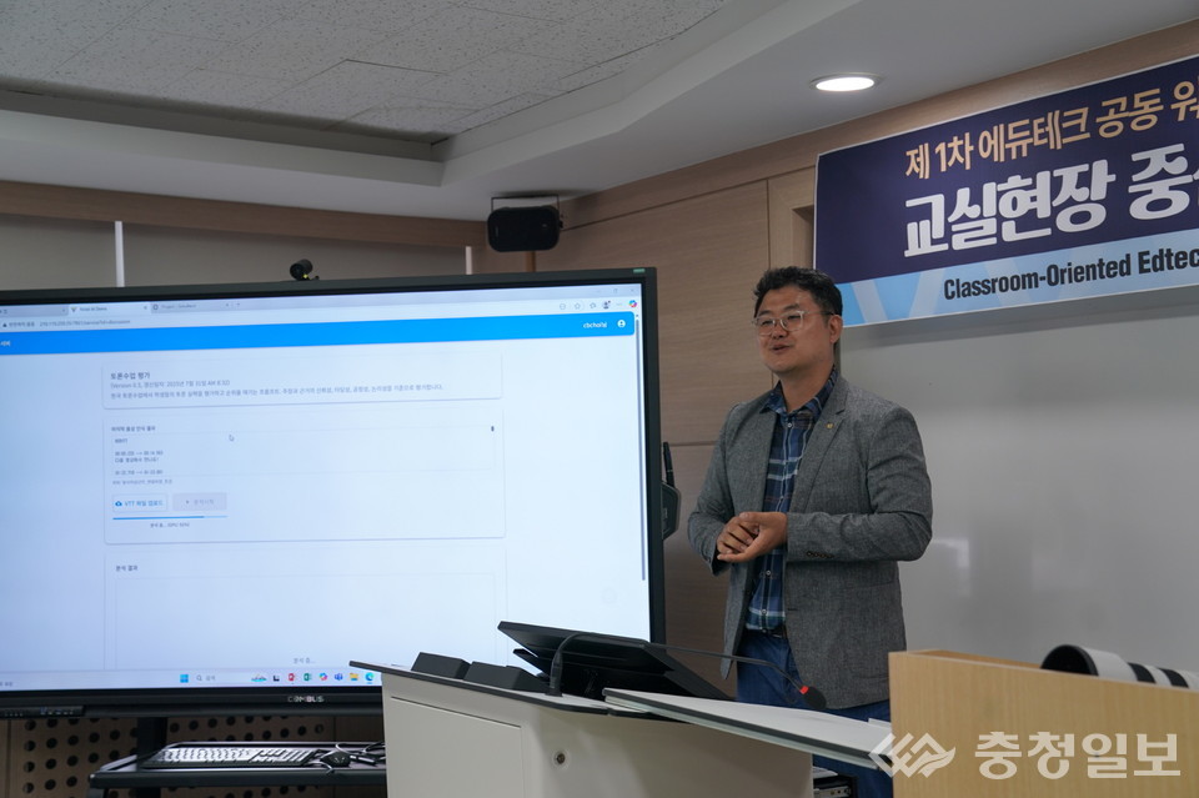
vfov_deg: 27.0
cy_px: 399
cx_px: 600
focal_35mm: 50
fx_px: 1664
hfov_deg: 39.6
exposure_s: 1/160
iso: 640
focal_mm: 50
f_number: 4
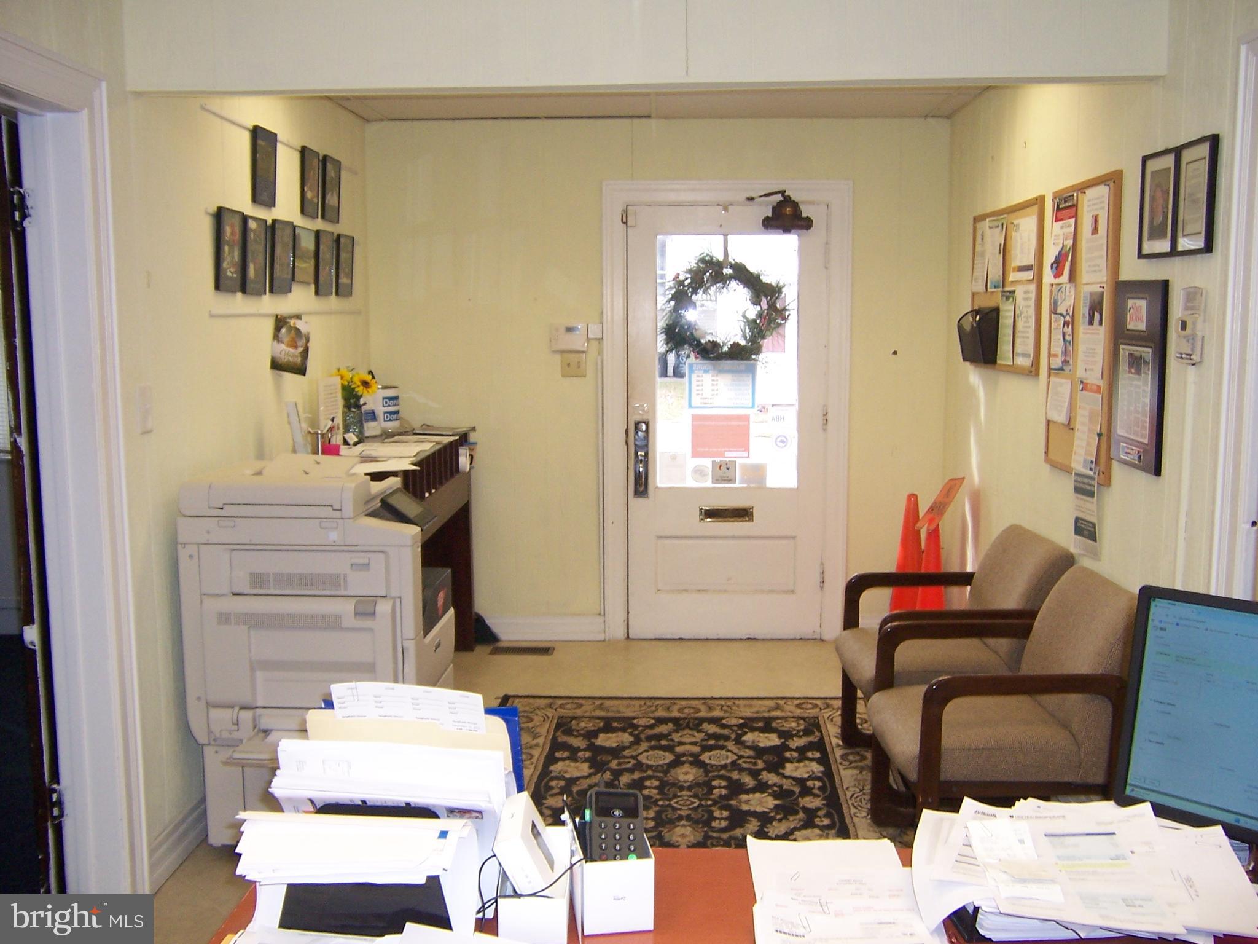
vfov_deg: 42.9
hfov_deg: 55.4
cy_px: 472
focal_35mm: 33
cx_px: 629
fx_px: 1199
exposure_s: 1/90
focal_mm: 5.5
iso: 140
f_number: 2.8
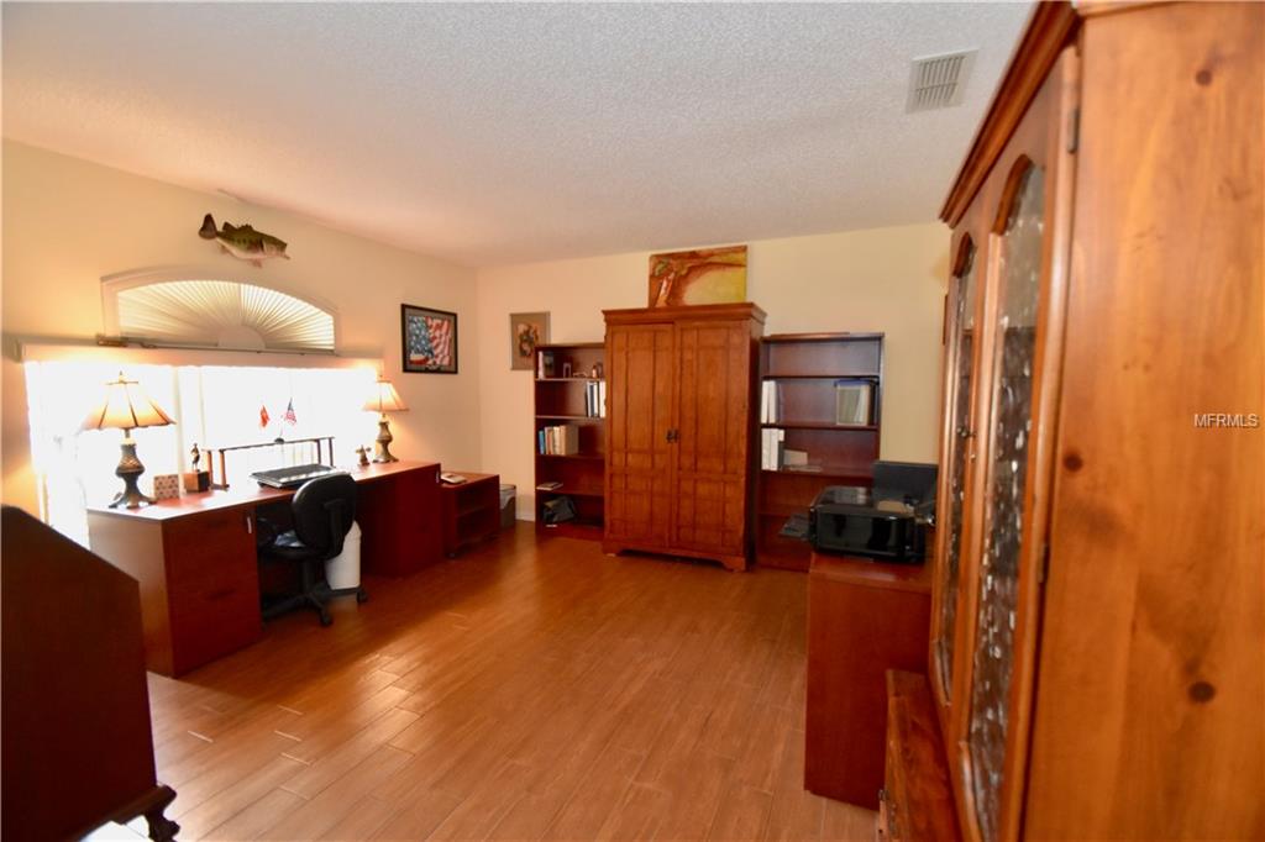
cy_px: 421
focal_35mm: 15
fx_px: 527
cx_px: 632
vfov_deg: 77.3
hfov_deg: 100.4
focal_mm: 10
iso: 2200
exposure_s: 1/60
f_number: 3.5
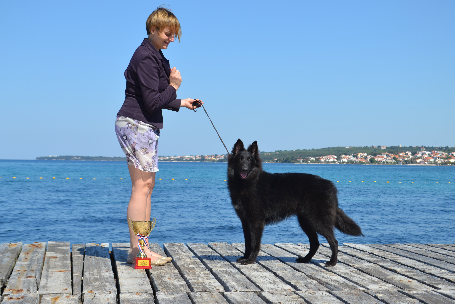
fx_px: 948
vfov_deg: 18.2
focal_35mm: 75
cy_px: 152
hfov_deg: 27.0
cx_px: 228
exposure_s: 1/250
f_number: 8
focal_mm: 50
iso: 100
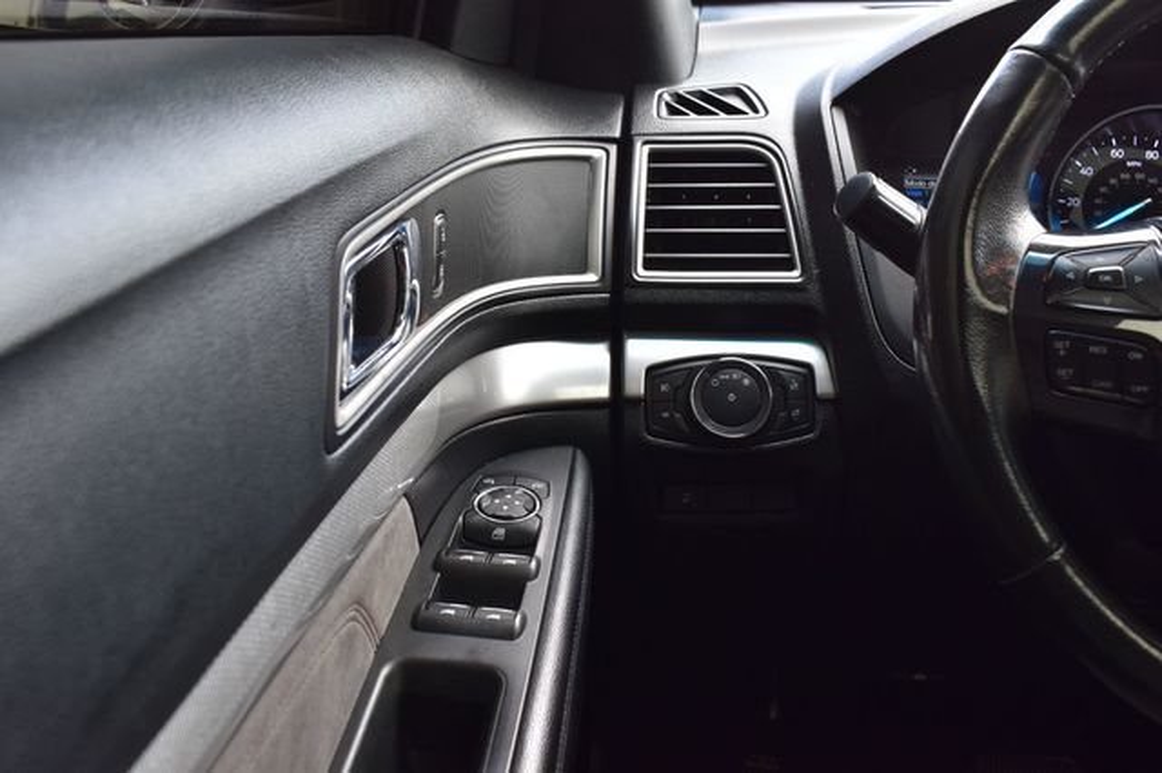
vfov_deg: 35.5
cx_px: 581
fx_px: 1210
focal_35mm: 38
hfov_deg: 51.3
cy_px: 386
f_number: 8
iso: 400
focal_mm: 25
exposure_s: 1/50
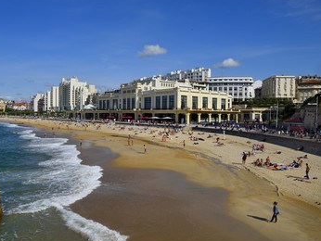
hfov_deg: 62.8
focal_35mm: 28
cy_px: 124
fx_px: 260
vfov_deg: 49.8
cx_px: 128
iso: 200
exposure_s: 1/250
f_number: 16
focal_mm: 24
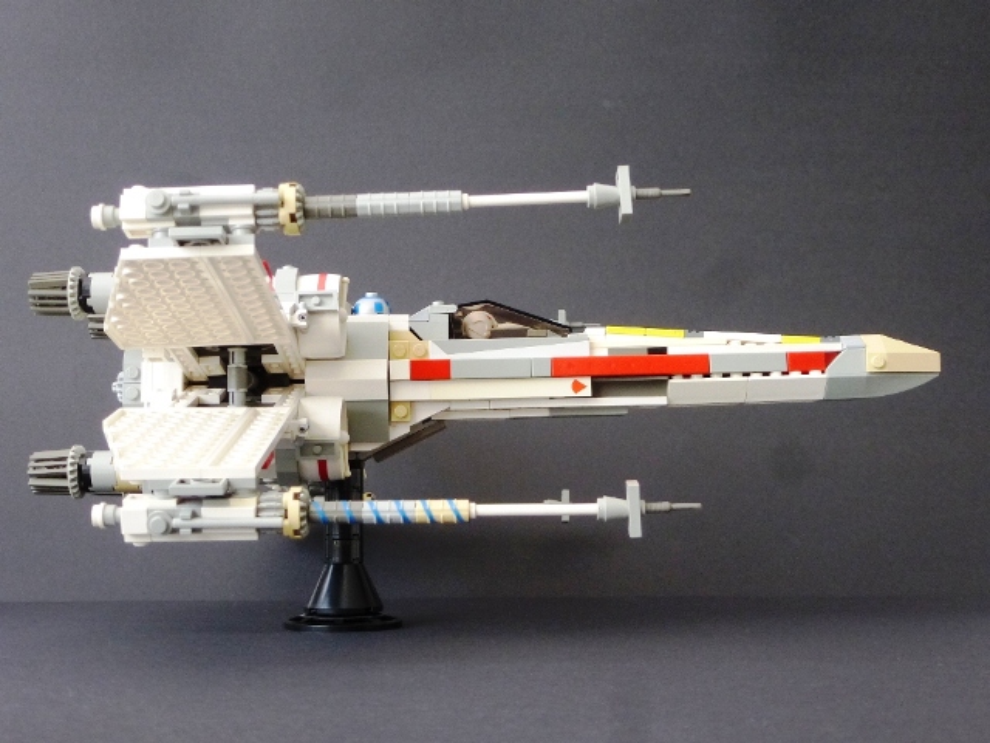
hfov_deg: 42.1
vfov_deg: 32.2
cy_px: 372
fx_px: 1287
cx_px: 495
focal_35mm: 45
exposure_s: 1/20
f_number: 4
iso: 400
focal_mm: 8
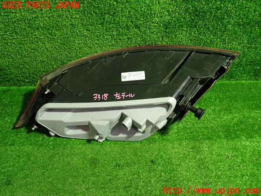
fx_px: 226
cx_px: 130
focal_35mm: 30
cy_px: 98
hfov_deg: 60.0
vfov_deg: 46.8
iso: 320
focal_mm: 5.4
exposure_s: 1/30
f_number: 2.3
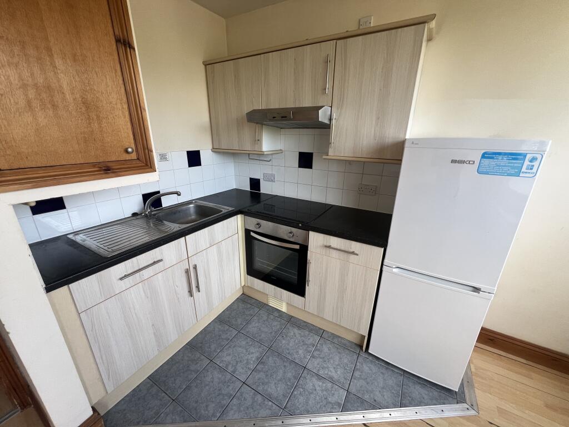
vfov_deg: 89.9
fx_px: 214
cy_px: 214
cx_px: 284
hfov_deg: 106.2
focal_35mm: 13
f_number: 1.8
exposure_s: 1/99
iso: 100
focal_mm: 1.57
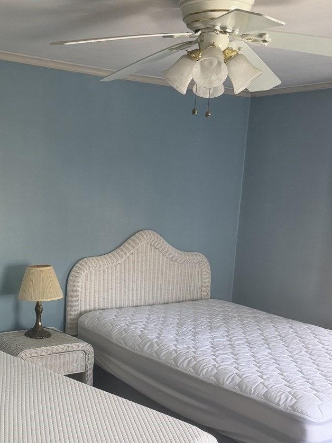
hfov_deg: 32.0
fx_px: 563
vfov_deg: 42.6
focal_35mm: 44
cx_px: 65
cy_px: 276
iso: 200
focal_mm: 6.76
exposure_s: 1/85
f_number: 1.78
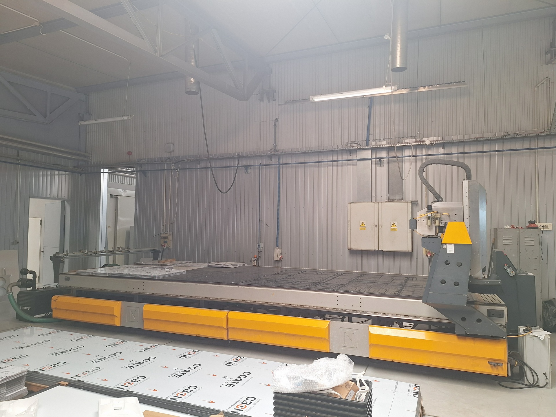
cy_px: 208
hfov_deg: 73.9
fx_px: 369
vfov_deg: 58.9
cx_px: 278
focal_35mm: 23
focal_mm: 5.54
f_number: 1.8
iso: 64
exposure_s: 1/100
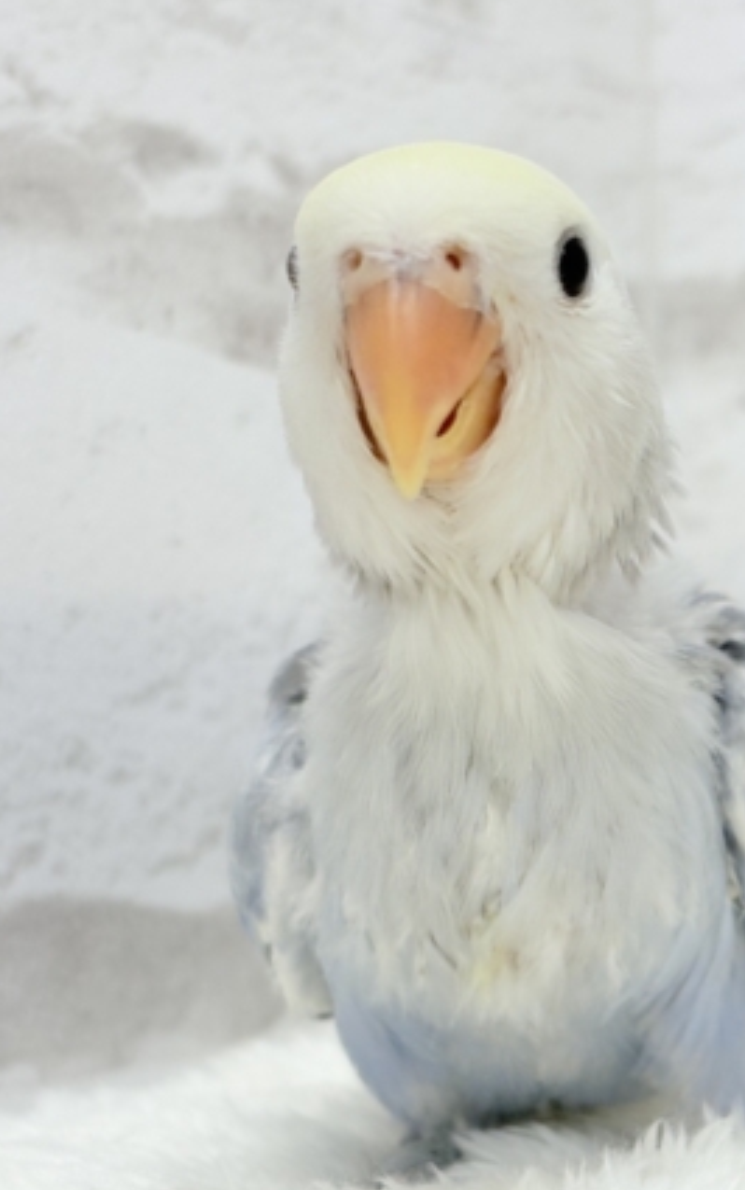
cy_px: 627
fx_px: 2694
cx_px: 647
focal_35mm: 83
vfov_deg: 24.9
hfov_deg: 15.6
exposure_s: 1/50
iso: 32
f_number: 1.6
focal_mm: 5.96
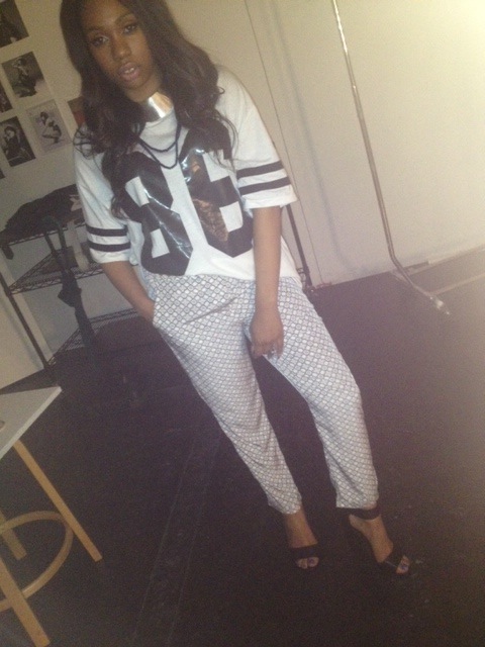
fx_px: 654
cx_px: 242
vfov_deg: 52.6
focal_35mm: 35
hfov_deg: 40.7
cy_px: 324
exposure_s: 1/16
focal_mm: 4.28
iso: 400
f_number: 2.4
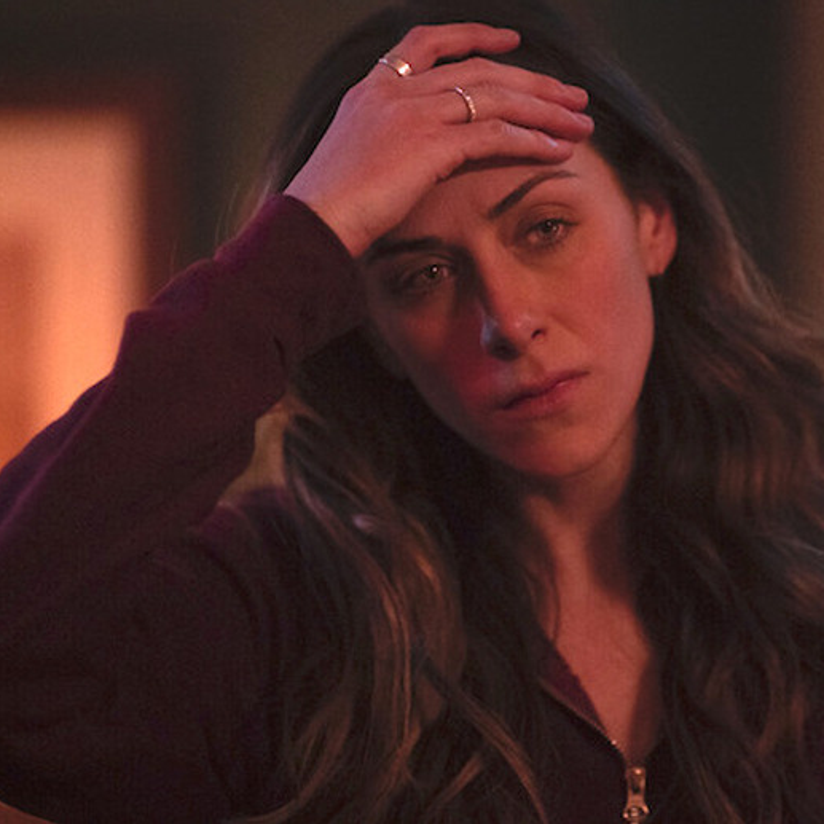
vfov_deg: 10.1
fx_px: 4659
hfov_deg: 10.1
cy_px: 411
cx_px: 553
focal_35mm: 173
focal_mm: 135
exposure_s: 1/160
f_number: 2
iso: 8000
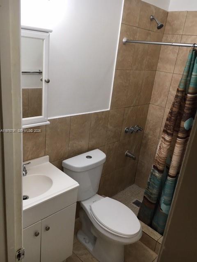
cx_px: 98
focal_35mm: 29
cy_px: 131
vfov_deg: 61.7
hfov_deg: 48.2
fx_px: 220
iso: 40
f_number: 2.2
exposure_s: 1/30
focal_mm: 4.15
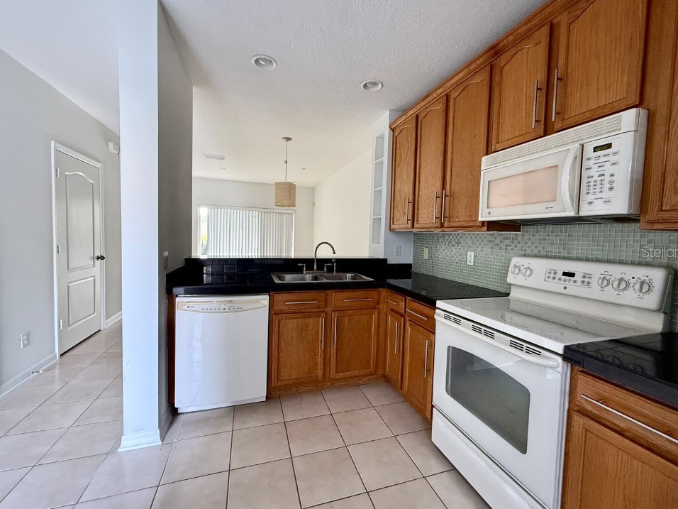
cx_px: 345
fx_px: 294
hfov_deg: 98.2
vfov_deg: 81.7
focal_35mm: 15
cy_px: 251
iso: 250
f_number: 2.2
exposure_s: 1/60
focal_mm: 2.22
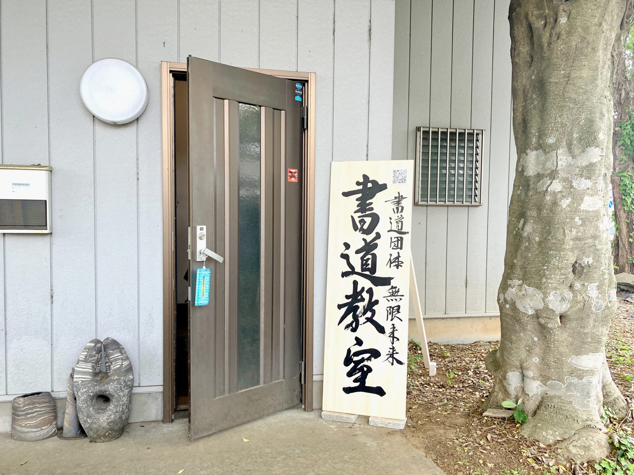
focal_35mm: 28
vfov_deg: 49.7
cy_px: 238
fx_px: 513
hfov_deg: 63.4
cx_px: 317
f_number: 1.8
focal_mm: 3.99
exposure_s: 1/131
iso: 20
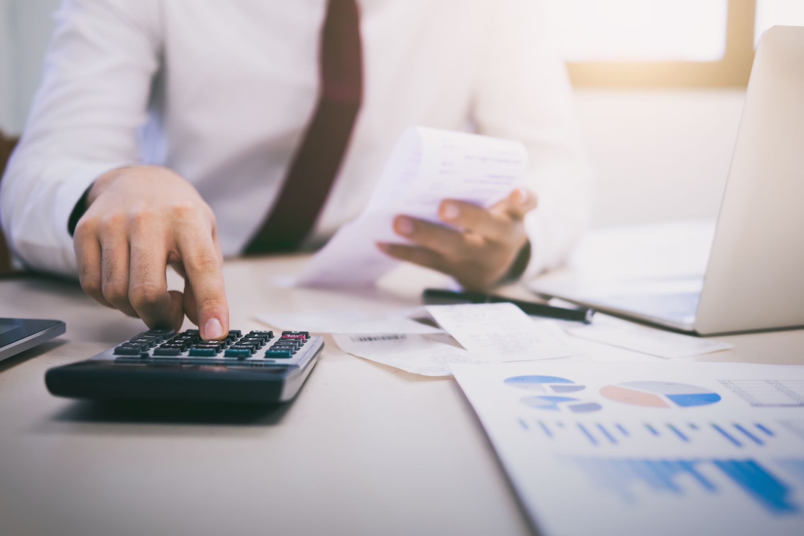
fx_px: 1183
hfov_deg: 37.5
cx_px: 402
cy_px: 268
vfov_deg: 25.5
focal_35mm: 53
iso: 320
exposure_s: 1/180
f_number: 2
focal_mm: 35
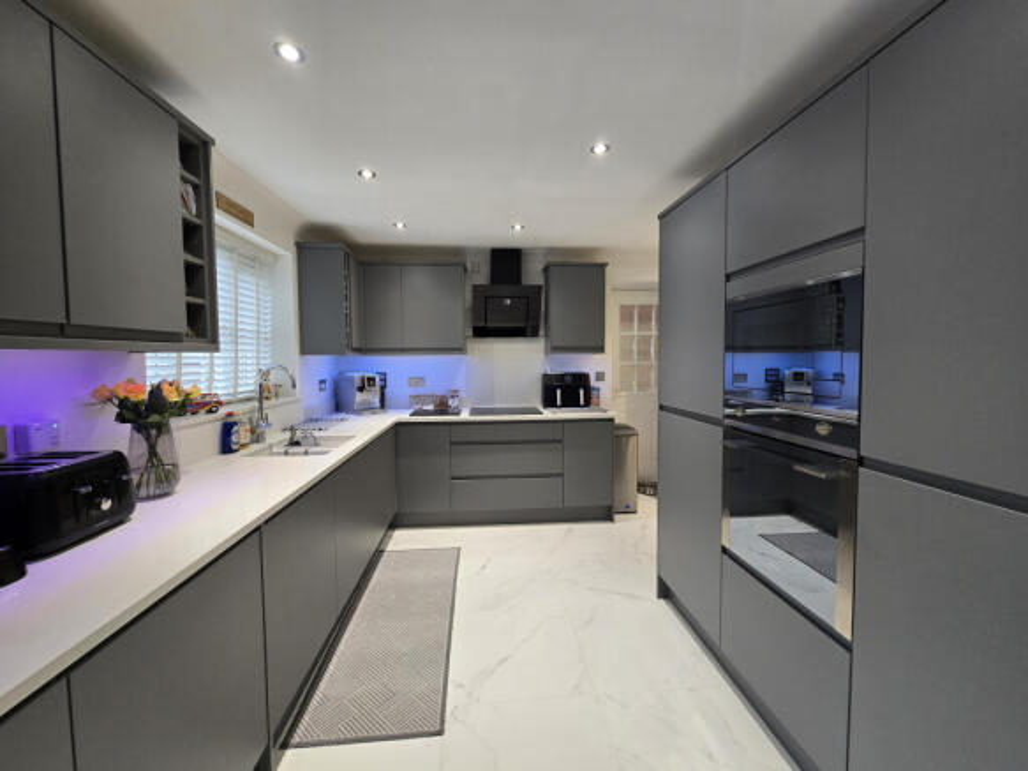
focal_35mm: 13
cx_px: 514
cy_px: 386
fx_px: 386
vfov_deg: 89.9
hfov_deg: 106.2
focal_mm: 2.2
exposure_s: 1/50
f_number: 2.2
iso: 160
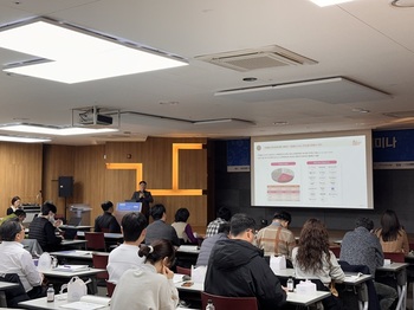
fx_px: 574
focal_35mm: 48
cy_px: 155
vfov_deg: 30.2
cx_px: 207
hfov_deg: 39.7
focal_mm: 6.86
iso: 80
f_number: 1.78
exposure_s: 1/120
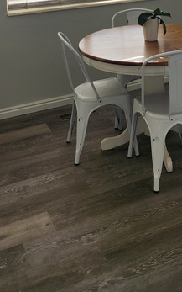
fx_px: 428
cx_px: 130
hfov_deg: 23.8
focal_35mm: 54
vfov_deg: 33.0
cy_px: -28
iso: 12
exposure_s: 1/292
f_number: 1.8
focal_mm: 6.4
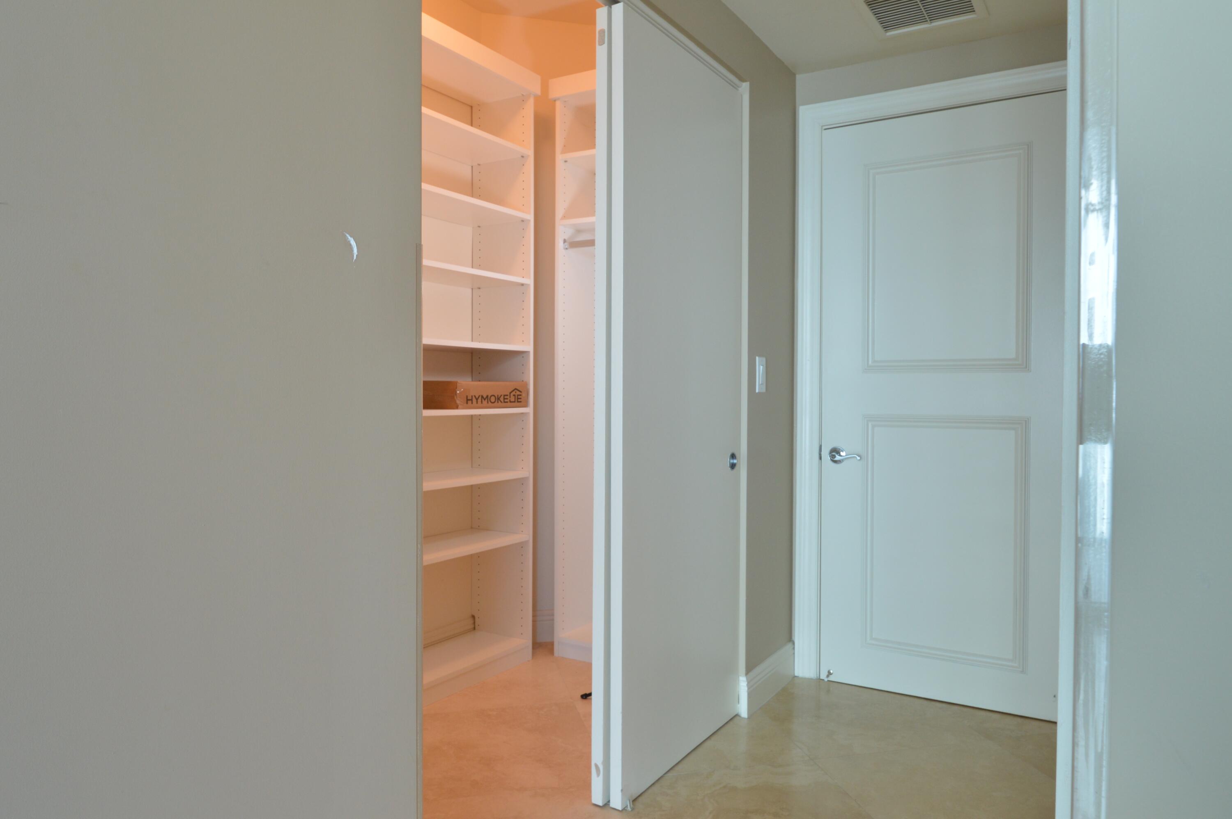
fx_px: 769
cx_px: 616
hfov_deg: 77.4
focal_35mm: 22
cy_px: 410
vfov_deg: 56.0
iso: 400
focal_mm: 15
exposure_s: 1/10
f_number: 9
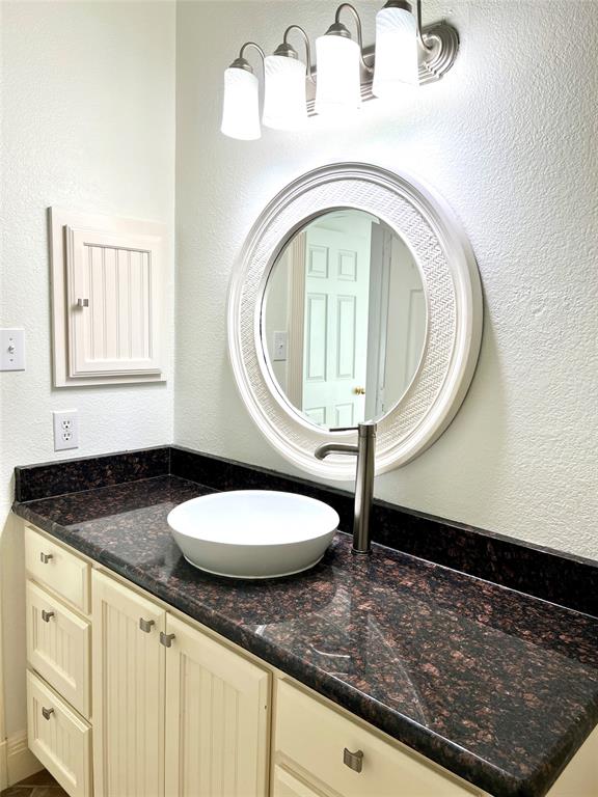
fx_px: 599
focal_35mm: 26
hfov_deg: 53.1
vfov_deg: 67.3
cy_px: 398
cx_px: 299
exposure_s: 1/120
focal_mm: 5.7
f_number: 1.5
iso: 32
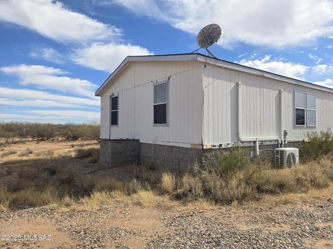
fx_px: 221
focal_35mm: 23
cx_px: 166
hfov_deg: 73.9
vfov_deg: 58.9
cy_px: 124
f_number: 1.8
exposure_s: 1/1946
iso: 25
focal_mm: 5.4
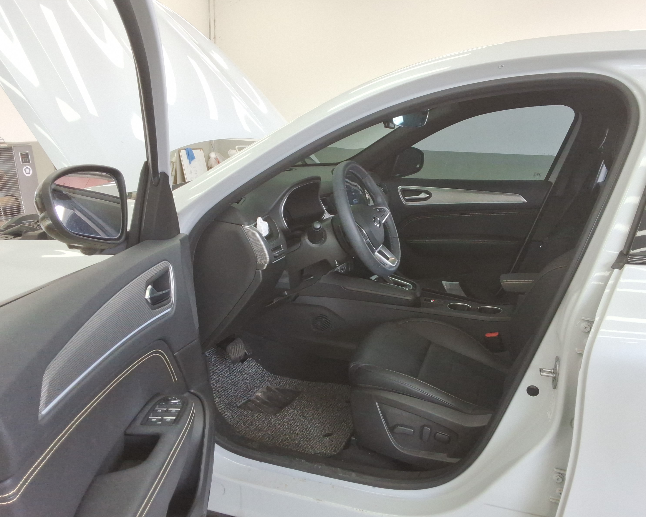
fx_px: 574
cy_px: 253
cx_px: 344
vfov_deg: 48.5
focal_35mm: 30
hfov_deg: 58.7
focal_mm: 2.91
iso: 51
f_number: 1.9
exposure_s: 1/120
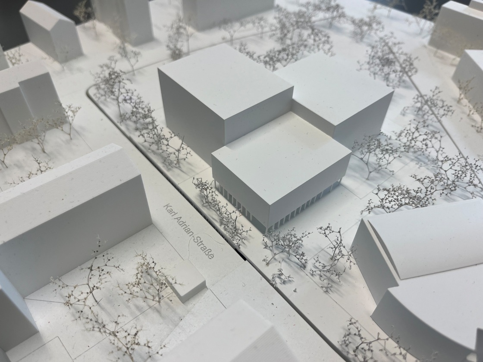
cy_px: 181
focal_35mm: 26
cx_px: 242
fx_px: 363
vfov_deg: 53.1
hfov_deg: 67.3
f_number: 1.6
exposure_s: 1/147
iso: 32
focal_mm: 5.1
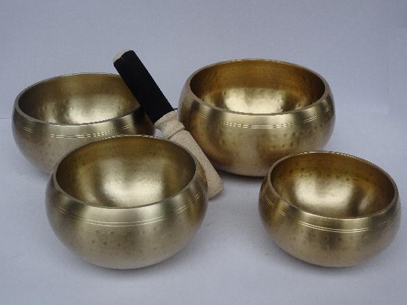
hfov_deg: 50.1
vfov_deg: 38.7
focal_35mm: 37
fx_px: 435
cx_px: 206
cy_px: 146
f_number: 4
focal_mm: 5.98
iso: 80
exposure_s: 1/200
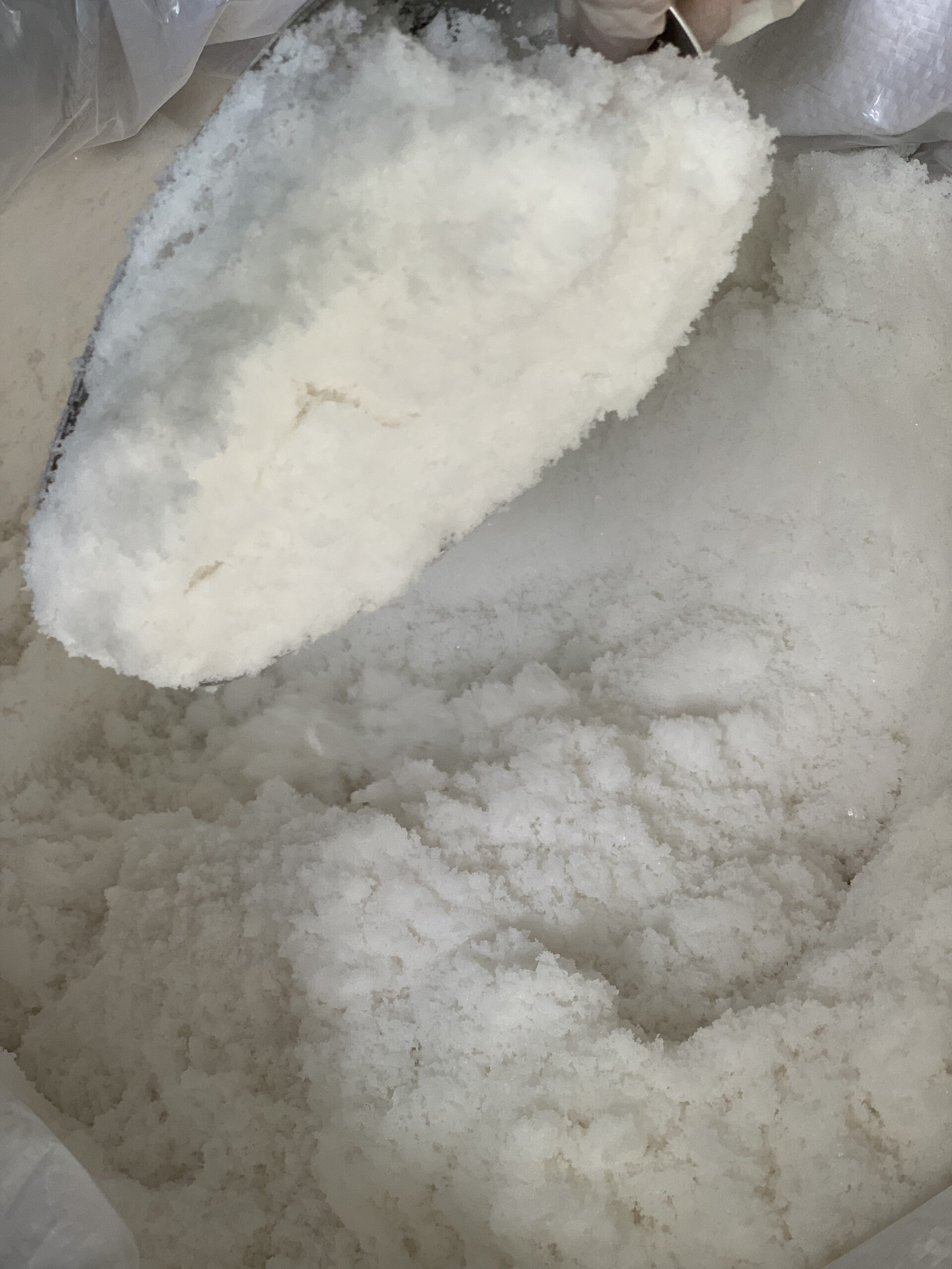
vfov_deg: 36.8
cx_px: 476
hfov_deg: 28.0
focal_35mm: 52
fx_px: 1907
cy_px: 634
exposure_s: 1/122
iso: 64
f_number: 2.4
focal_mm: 6
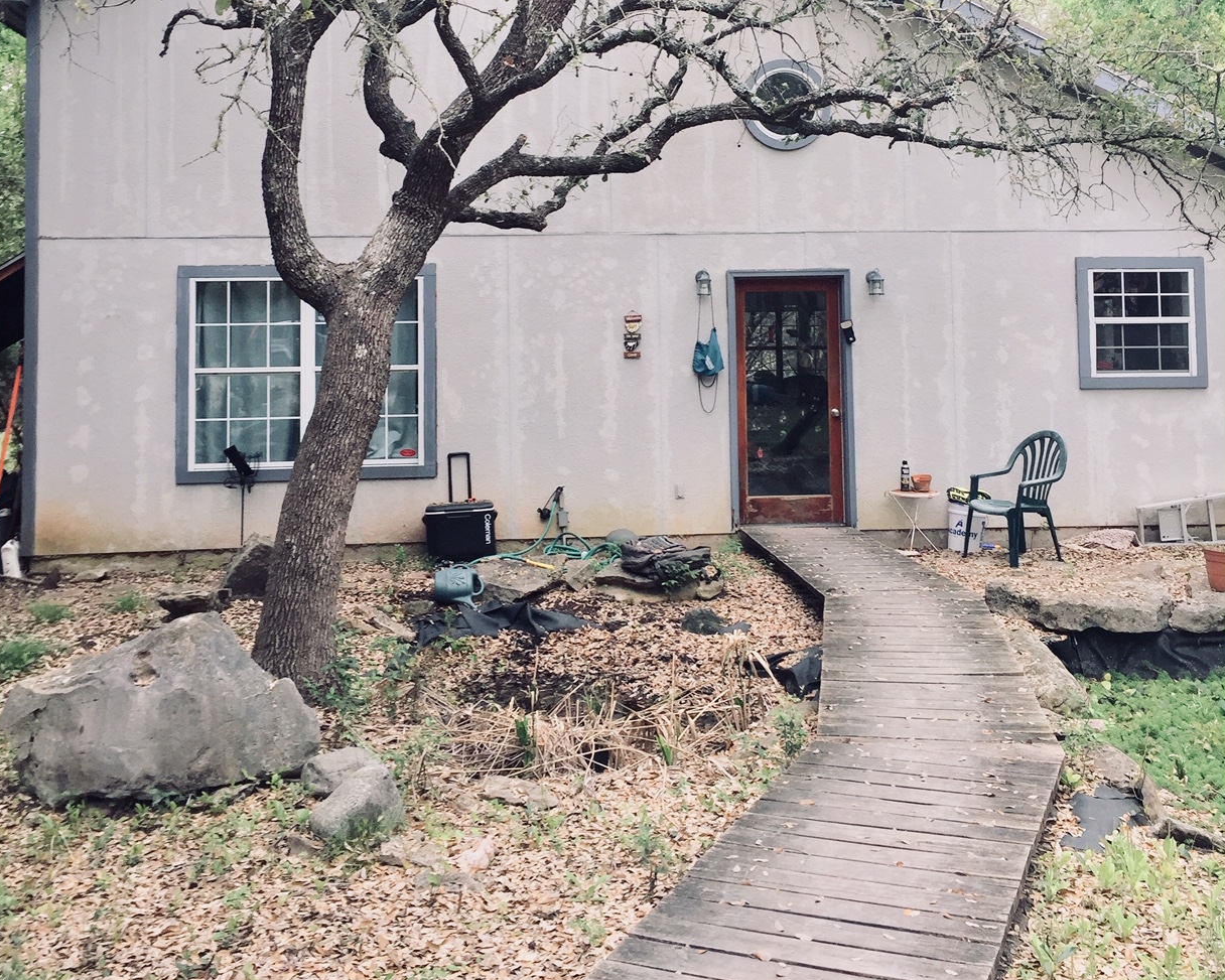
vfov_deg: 38.5
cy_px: 289
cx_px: 609
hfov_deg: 47.9
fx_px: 1378
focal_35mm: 38
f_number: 2.2
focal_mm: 4.15
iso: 40
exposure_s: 1/60
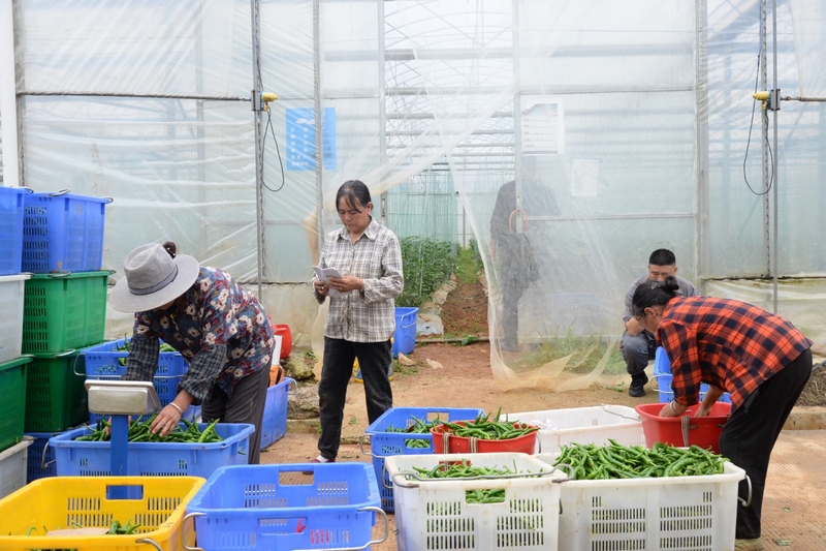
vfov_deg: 35.0
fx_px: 872
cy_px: 276
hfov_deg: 50.7
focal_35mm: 38
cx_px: 413
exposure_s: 1/500
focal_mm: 38
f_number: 11
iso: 640
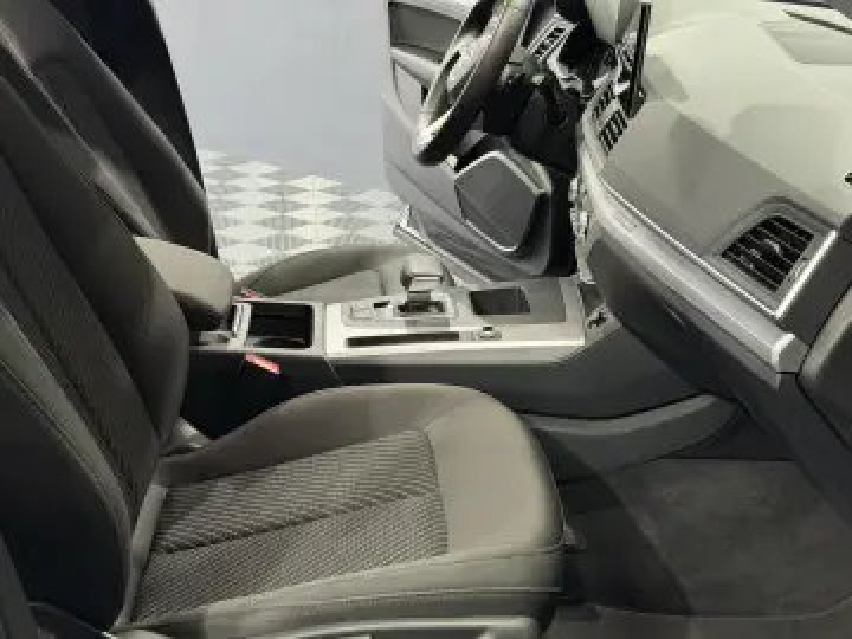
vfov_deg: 30.3
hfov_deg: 39.7
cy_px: 320
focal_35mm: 48
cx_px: 426
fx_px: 1181
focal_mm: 6.76
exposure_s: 1/33
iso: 250
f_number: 1.78
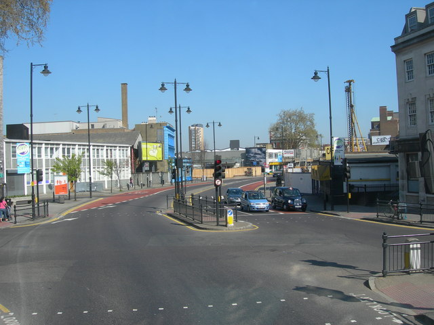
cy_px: 162
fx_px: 476
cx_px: 217
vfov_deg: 37.7
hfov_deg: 49.0
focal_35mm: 38
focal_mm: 7.8
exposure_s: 1/400
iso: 50
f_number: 4.8
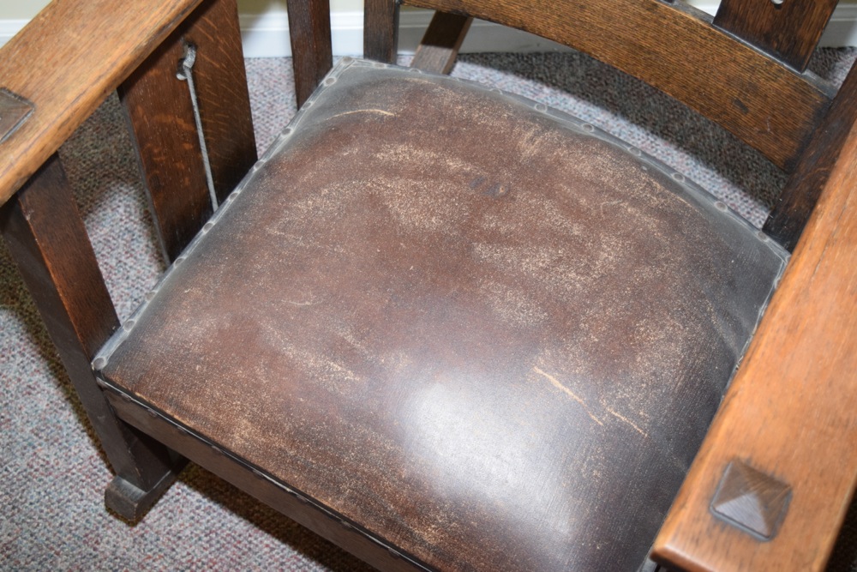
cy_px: 286
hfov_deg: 41.1
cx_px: 428
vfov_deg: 28.1
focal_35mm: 48
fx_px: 1143
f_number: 4.5
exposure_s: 1/60
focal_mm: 32
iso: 1250
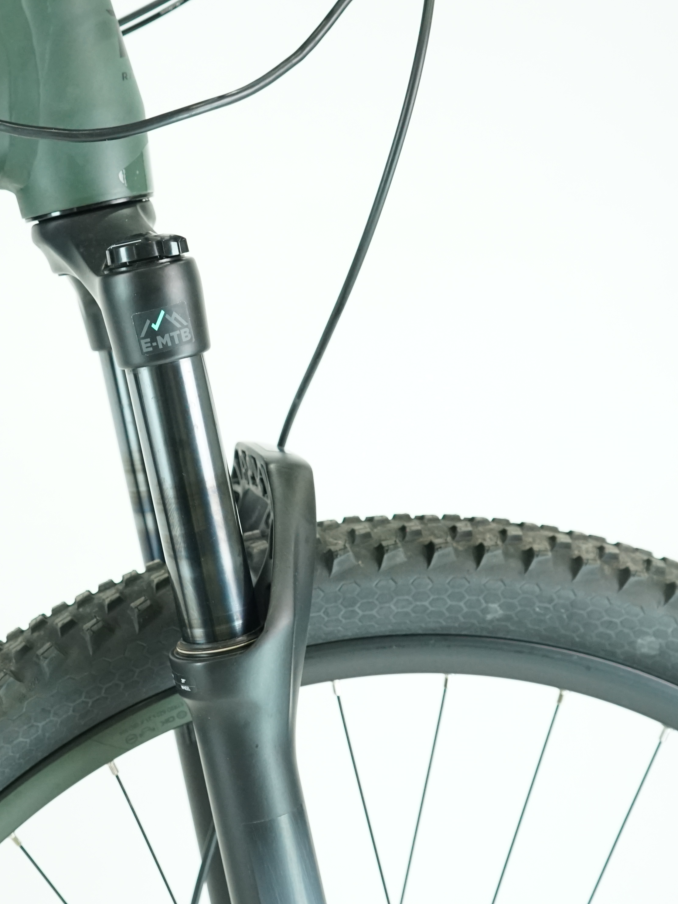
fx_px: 1619
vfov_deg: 31.1
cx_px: 143
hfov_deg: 23.3
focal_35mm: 62
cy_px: 378
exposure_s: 1/200
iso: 2000
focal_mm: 32
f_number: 4.5
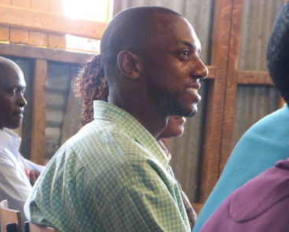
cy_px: 116
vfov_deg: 11.0
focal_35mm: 141
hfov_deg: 13.7
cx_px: 152
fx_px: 1206
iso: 1600
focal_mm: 24.2
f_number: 3.6
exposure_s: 1/30
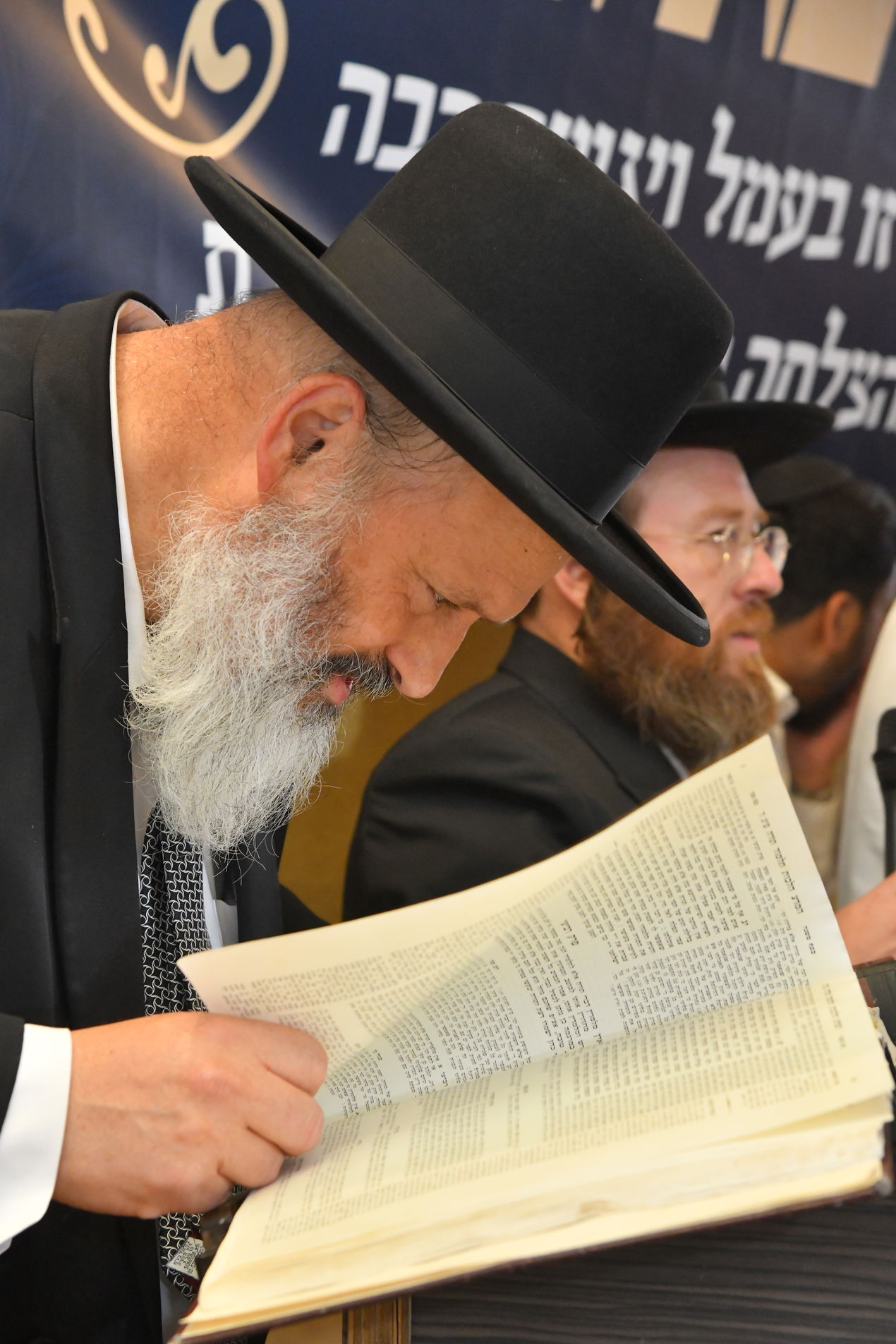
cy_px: 719
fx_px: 3210
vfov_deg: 23.6
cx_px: 404
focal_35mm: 86
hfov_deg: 15.9
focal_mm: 78
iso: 3200
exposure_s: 1/200
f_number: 6.3
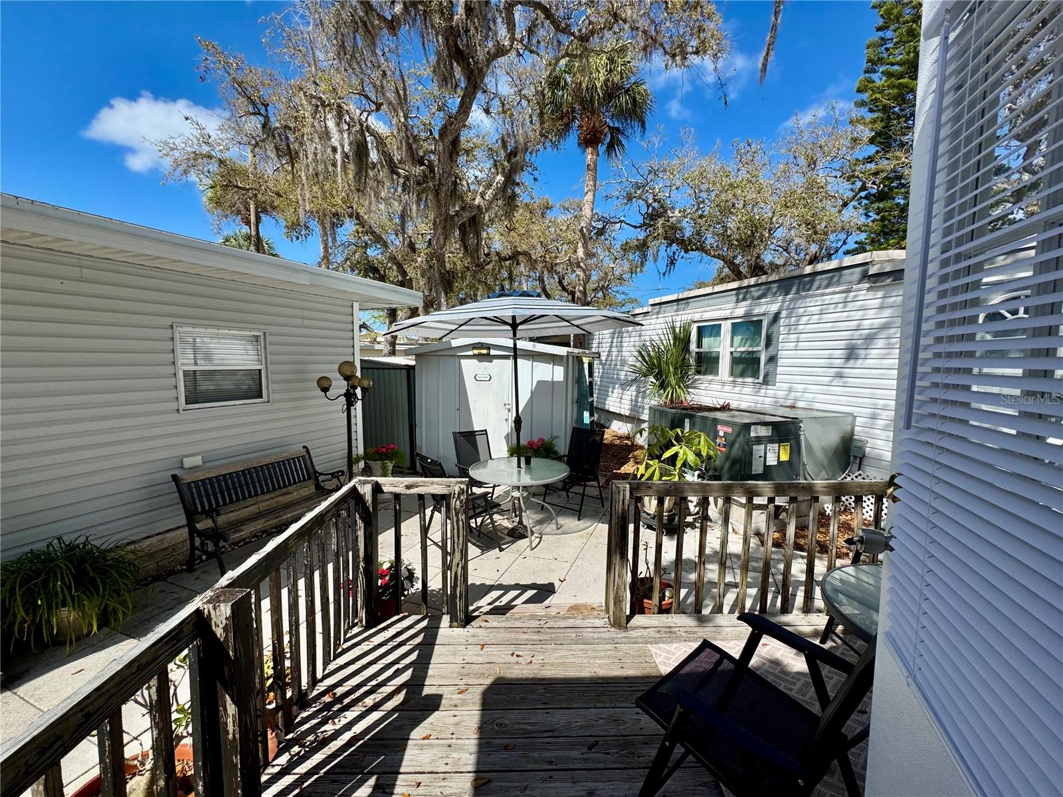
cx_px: 532
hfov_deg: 102.1
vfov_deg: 85.7
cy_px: 398
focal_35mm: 14
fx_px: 430
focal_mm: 2.22
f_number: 2.2
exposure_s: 1/3390
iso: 50
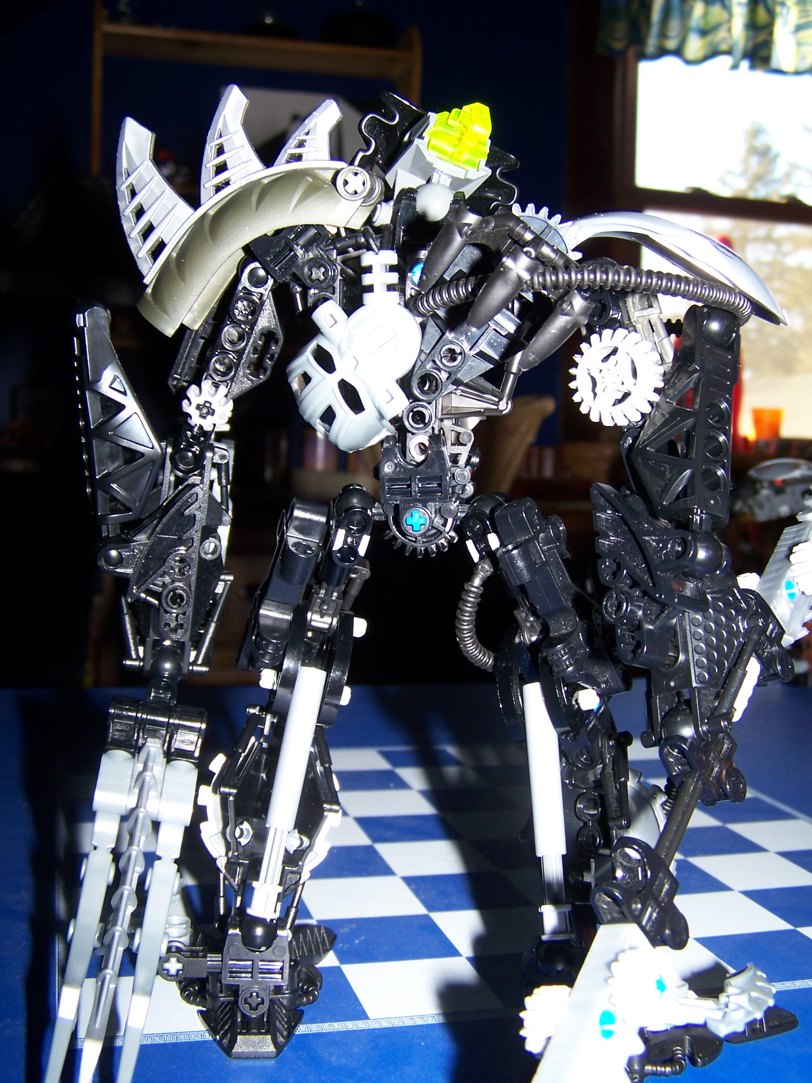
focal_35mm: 38
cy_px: 542
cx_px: 406
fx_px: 1189
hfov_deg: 37.7
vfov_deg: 49.0
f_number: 2.8
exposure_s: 1/60
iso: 80
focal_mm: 6.3
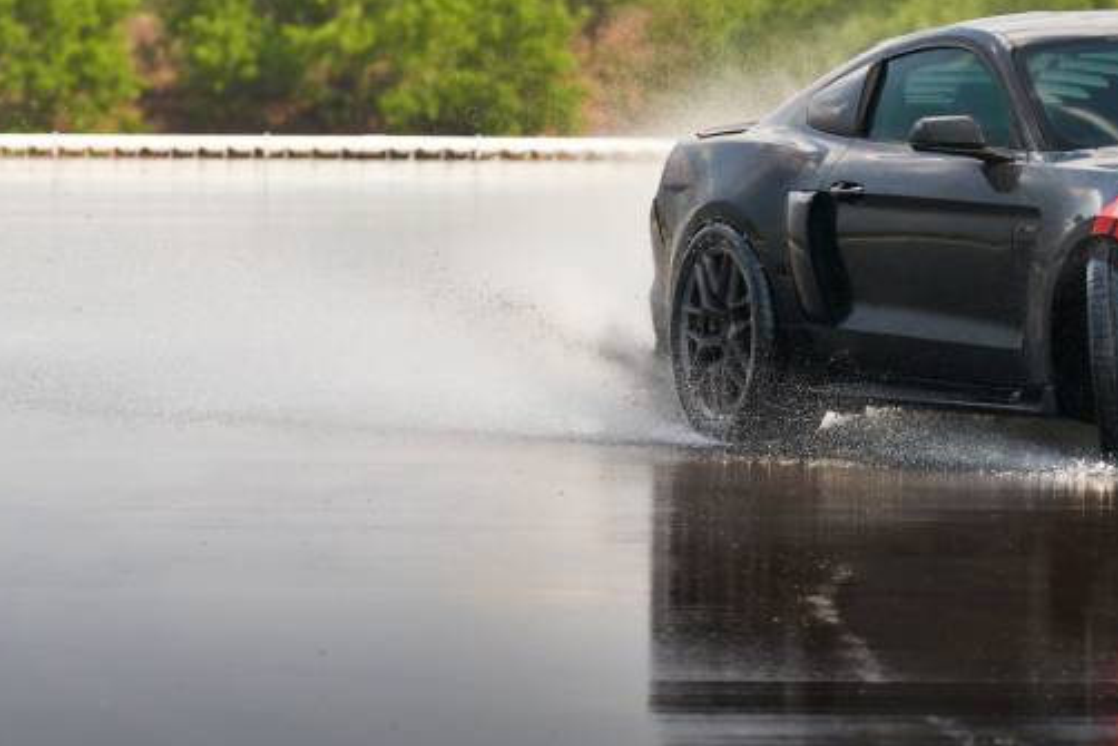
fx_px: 14848
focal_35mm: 478
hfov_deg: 4.3
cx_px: 920
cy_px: 232
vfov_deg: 2.9
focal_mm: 200
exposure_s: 1/2000
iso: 640
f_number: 5.6
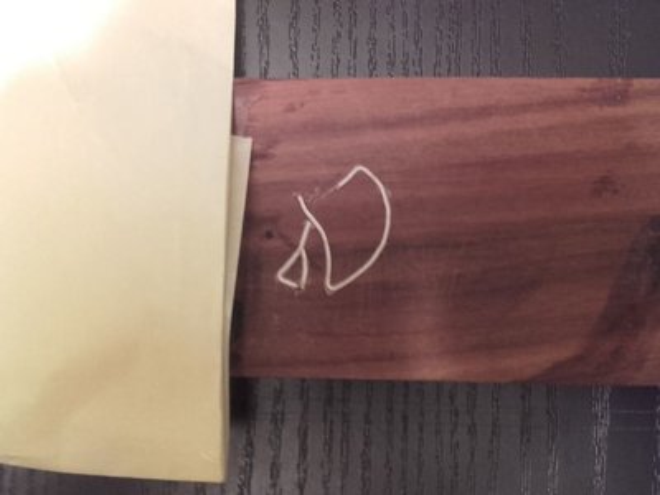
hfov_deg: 58.4
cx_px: 330
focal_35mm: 31
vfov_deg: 45.4
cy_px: 248
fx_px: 591
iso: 170
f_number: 2.2
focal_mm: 3.31
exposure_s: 1/12
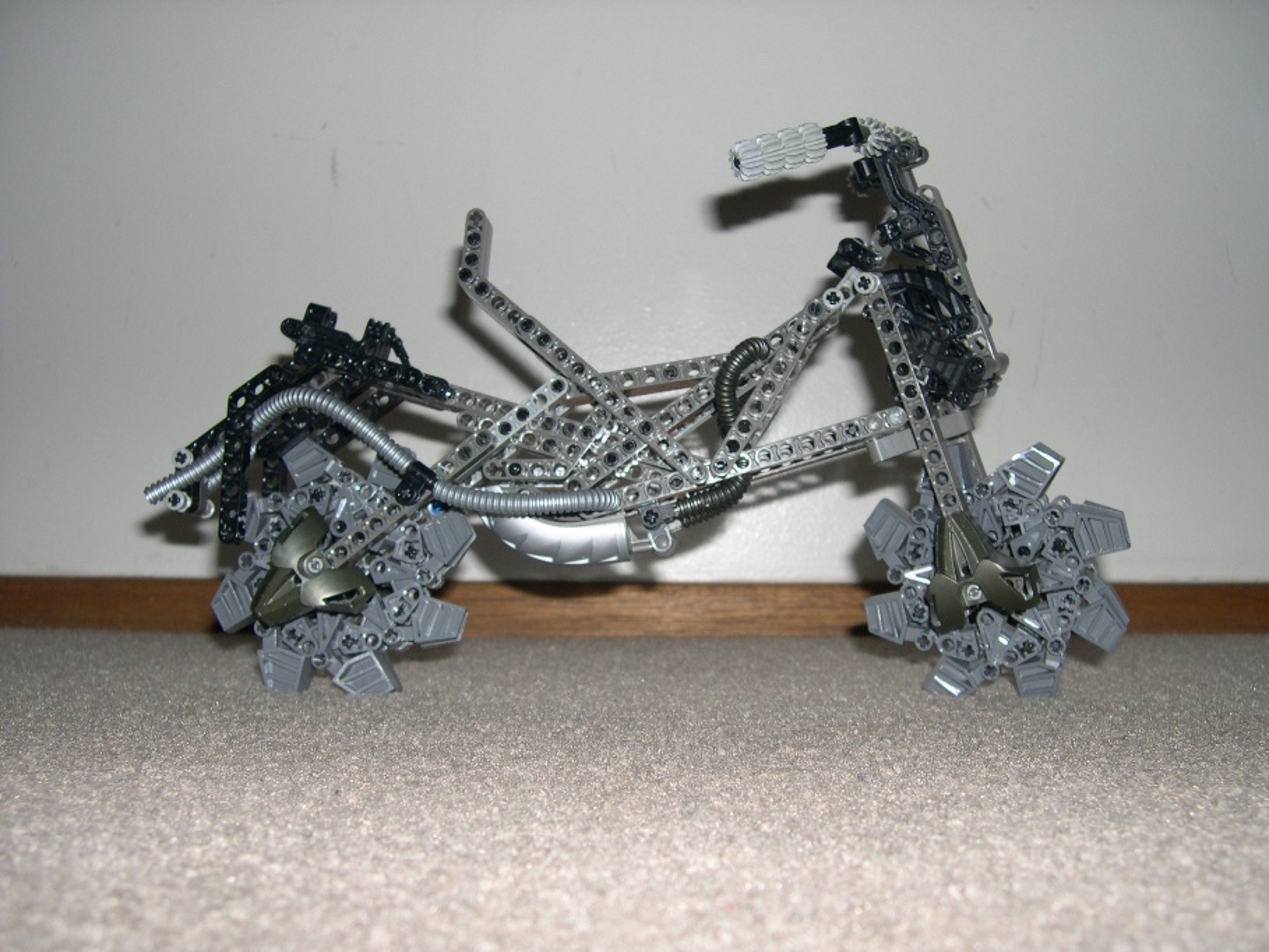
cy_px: 476
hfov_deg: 49.0
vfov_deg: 37.7
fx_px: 1393
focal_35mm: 38
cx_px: 634
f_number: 2.8
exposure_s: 1/60
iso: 100
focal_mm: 8
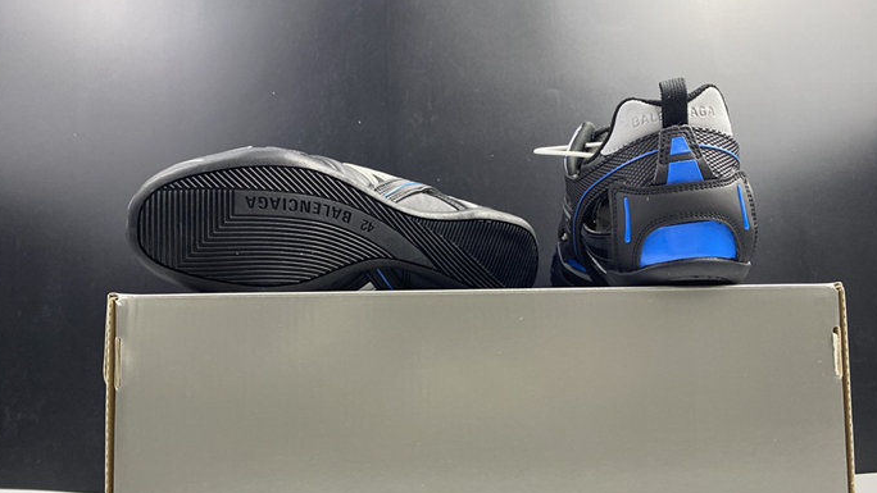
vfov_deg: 39.9
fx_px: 674
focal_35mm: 29
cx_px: 440
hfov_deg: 66.1
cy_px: 314
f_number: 1.8
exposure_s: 1/65
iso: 125
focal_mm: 4.25
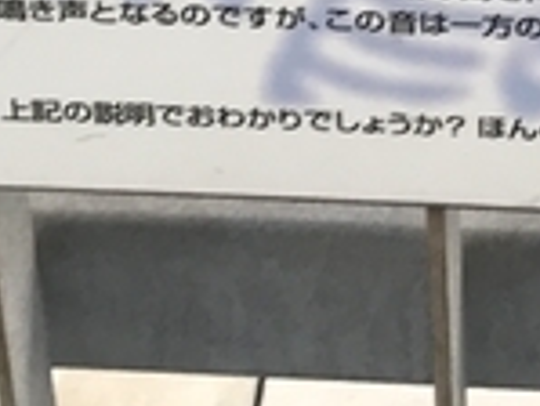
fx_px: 2998
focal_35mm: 192
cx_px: 413
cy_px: -334
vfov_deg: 7.5
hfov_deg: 10.3
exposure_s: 1/120
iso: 32
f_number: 1.8
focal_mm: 3.99
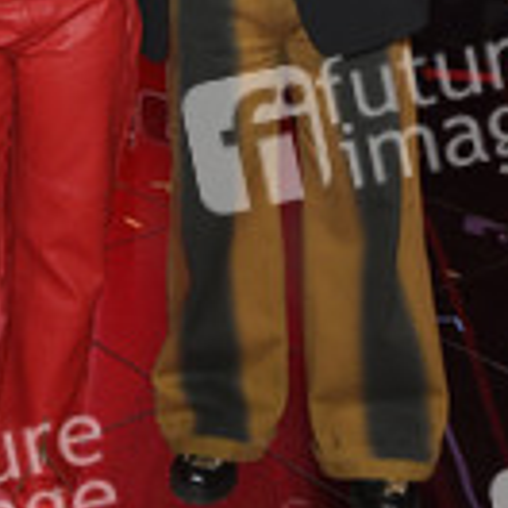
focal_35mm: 80
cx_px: 31
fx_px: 1328
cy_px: -69
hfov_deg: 21.1
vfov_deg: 20.5
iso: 2500
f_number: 7.1
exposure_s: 1/200
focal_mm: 31
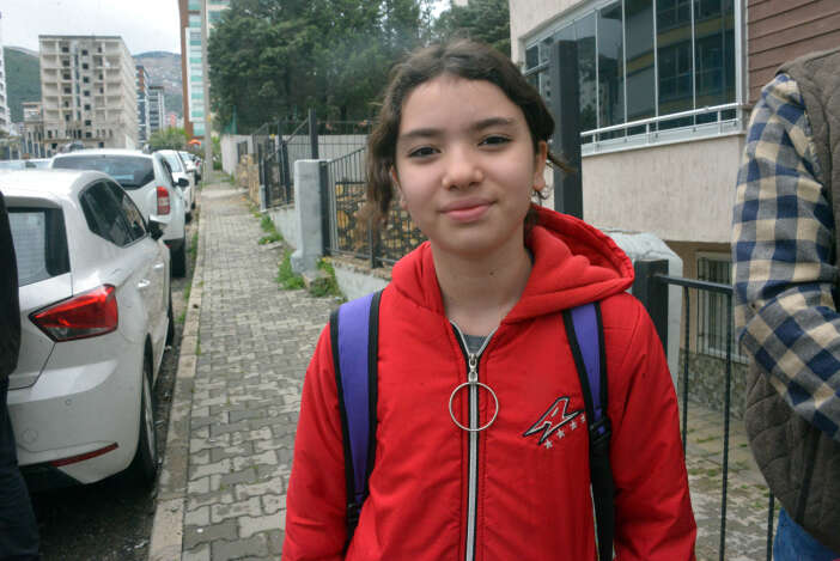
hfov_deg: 65.4
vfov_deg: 46.5
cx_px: 420
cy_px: 280
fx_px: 654
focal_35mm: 28
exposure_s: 1/1000
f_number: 16
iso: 5000
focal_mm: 28
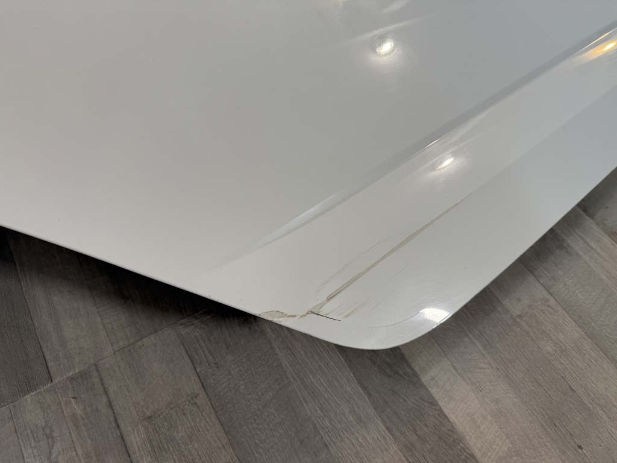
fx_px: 428
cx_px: 308
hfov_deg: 71.6
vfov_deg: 56.8
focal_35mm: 24
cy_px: 232
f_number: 1.78
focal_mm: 6.76
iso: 200
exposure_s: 1/100
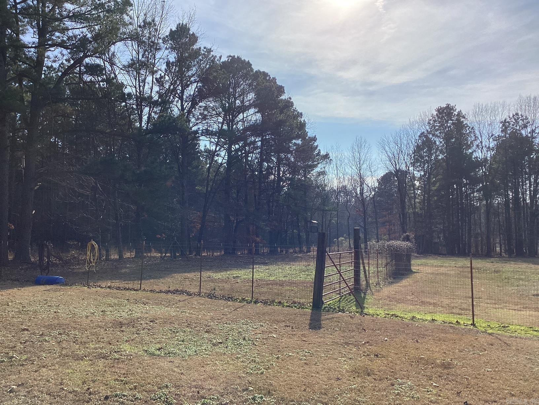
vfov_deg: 45.4
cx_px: 270
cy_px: 202
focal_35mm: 31
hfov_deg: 58.4
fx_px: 483
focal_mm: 3.3
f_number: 2.4
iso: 25
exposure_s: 1/2469
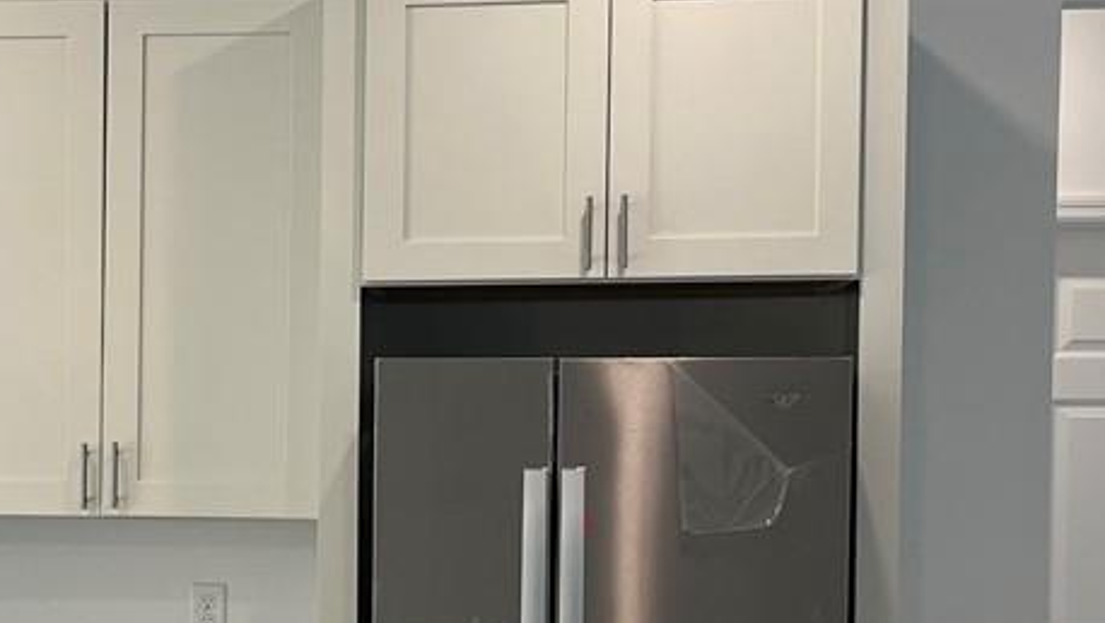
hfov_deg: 21.0
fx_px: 2902
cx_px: 77
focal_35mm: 99
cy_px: 558
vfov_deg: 12.2
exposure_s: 1/120
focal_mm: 5.7
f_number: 1.5
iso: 50
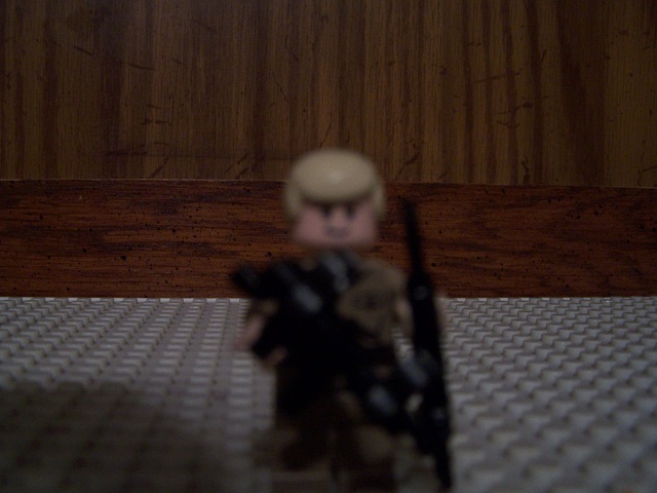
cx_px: 328
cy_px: 246
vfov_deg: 37.7
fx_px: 721
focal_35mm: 38
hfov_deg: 49.0
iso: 140
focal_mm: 6.3
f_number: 2.8
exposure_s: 1/8
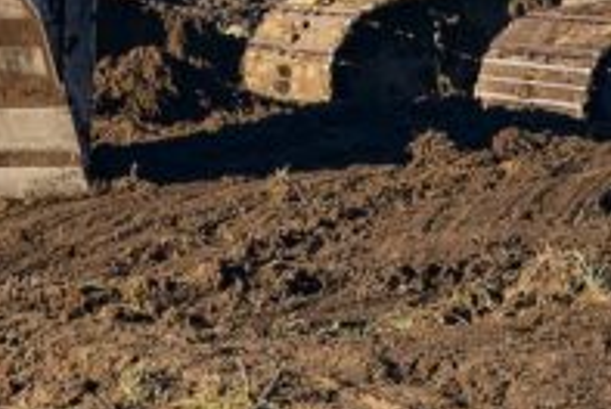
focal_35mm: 192
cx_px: 270
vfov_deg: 7.1
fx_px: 3264
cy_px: -113
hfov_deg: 10.7
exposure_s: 1/160
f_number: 8
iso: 80
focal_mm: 24.7
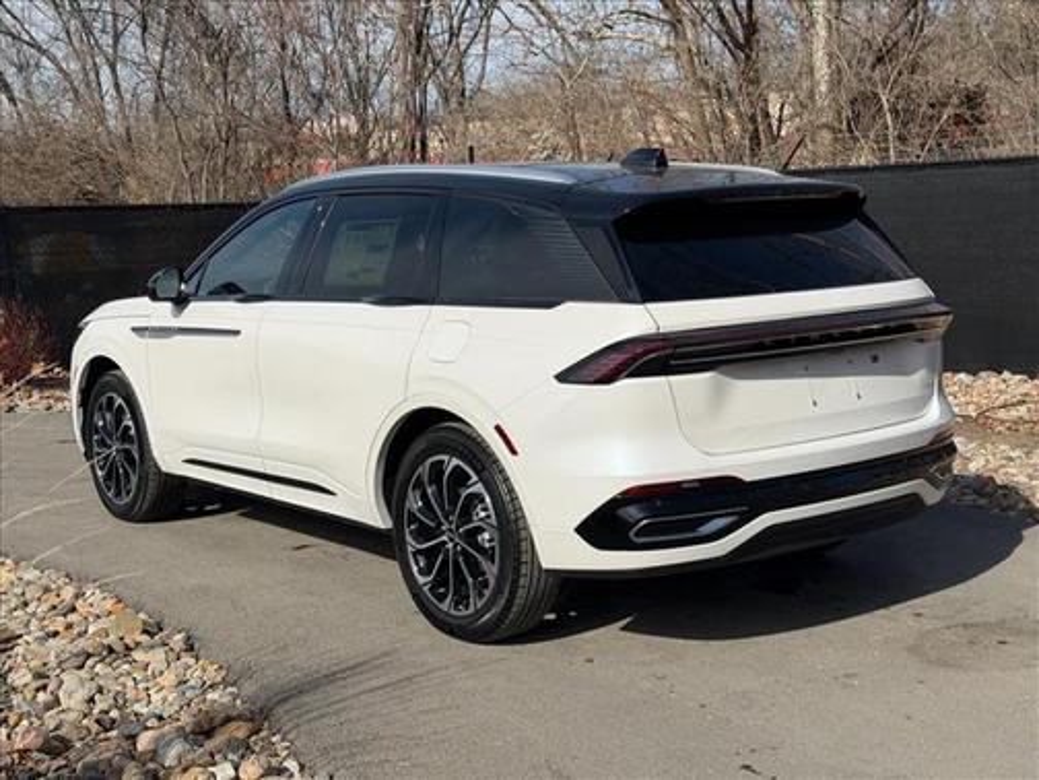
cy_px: 390
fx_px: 1441
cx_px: 520
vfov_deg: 30.3
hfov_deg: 39.7
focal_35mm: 48
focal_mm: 6.76
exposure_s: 1/7874
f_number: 1.78
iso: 64
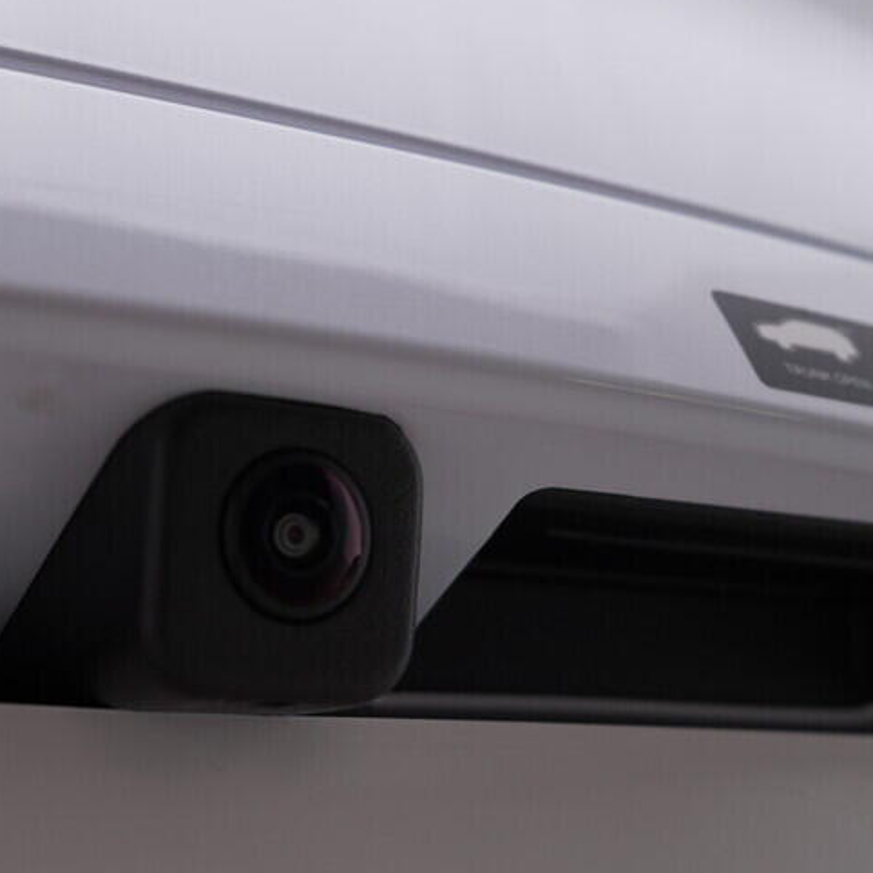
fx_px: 1855
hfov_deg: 26.4
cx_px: 308
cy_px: 593
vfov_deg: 26.3
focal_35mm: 65
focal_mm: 24
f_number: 4
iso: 125
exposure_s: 1/80
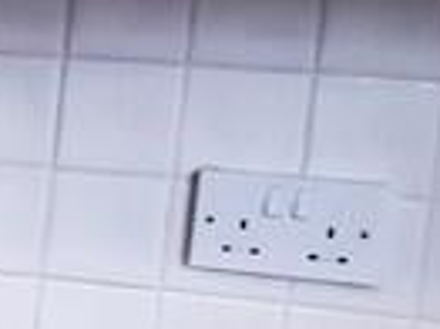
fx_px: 2578
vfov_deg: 7.2
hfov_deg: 7.5
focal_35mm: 203
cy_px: 426
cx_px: -1206
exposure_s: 1/50
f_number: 1.7
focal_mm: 3.92
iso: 80
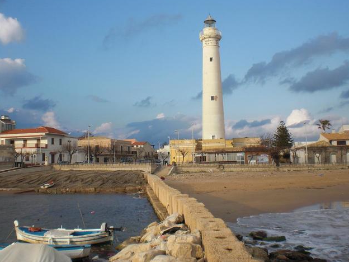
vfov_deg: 36.8
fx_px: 393
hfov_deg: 47.9
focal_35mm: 39
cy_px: 129
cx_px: 178
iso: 64
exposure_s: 1/200
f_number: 5.6
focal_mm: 6.3
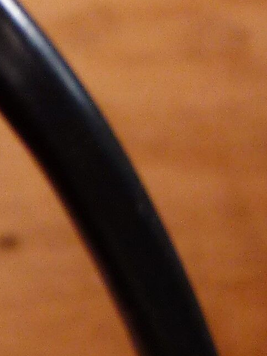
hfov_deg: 6.0
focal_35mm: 230
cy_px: -639
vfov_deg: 7.7
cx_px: -537
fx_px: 2363
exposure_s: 1/30
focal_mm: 6.6
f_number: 3
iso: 125
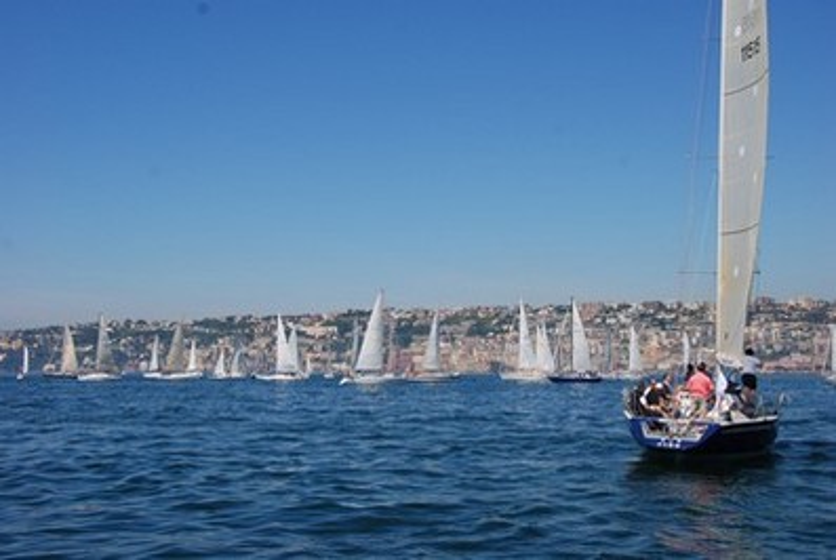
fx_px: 1081
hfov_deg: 42.3
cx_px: 418
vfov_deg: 29.0
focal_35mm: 46
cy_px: 280
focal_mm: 31
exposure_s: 1/250
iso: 100
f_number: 8
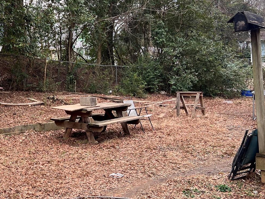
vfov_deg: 26.9
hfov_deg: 33.6
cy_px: 67
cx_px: 24
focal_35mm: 54
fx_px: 413
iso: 40
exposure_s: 1/184
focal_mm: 5.7
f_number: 1.5
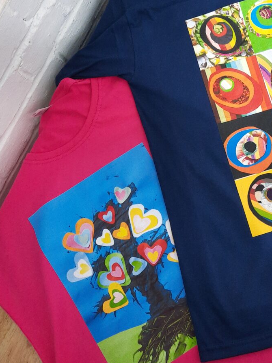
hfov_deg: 32.5
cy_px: 150
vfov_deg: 43.7
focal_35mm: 43
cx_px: 225
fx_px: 450
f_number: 2
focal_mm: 4.6
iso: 320
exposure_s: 1/50
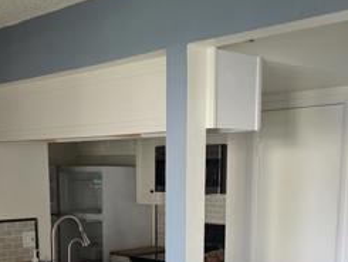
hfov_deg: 32.0
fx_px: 603
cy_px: 282
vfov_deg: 23.1
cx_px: 132
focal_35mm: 60
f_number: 1.7
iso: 400
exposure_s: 1/120
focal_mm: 6.3
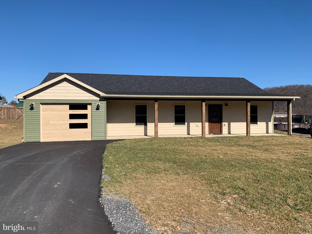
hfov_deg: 67.3
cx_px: 156
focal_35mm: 26
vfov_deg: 53.1
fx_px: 234
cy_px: 117
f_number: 1.8
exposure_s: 1/2611
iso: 25
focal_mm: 4.25
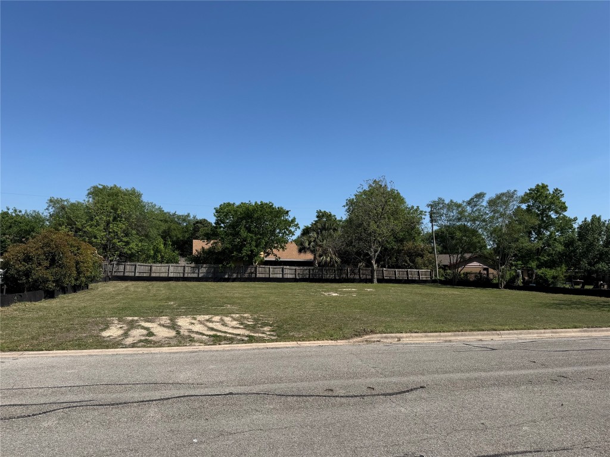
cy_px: 228
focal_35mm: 24
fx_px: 423
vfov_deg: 56.8
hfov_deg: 71.6
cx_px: 305
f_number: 1.78
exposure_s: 1/5814
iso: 80
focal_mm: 6.76
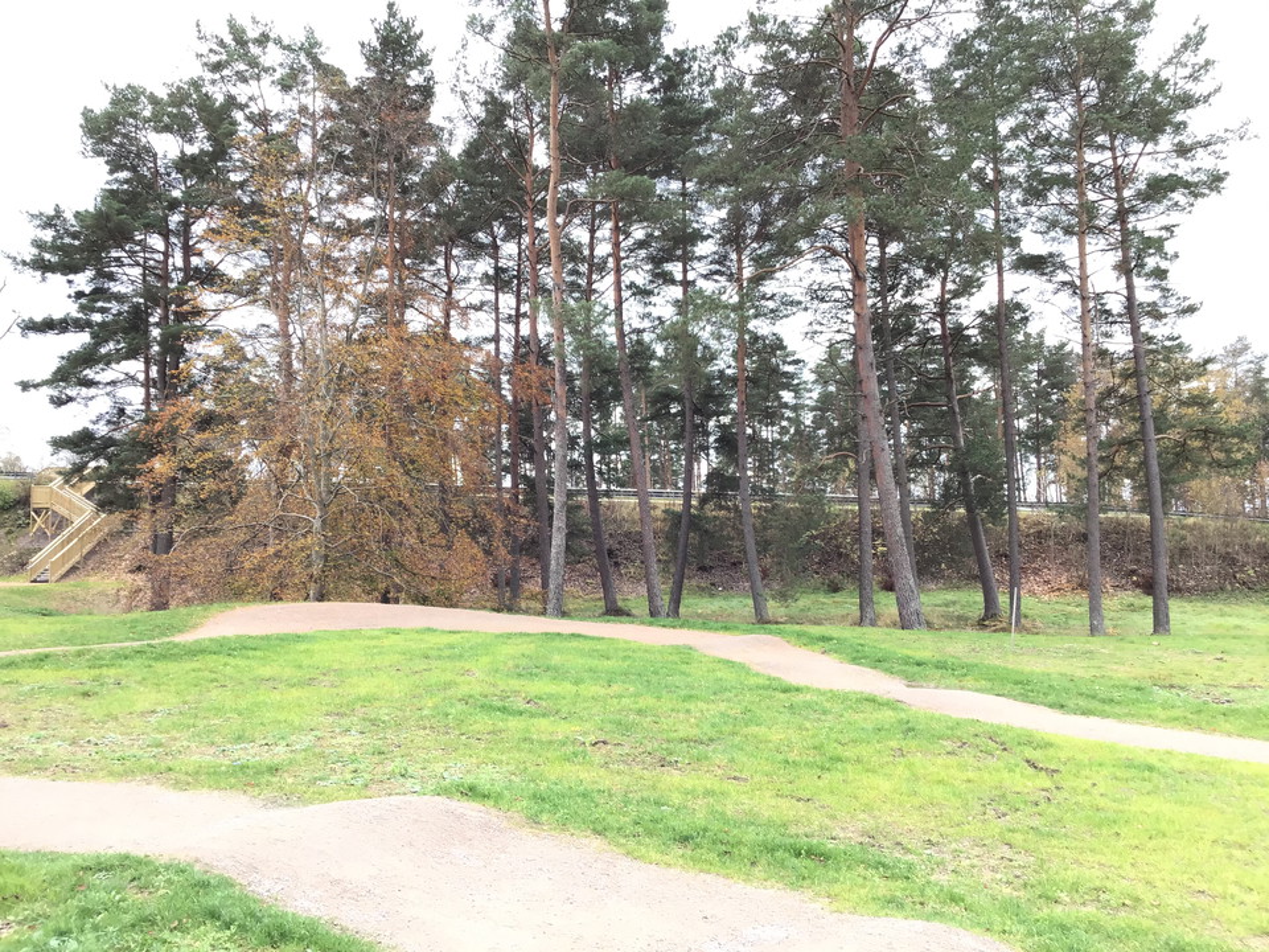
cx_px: 634
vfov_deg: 45.4
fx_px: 1136
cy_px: 476
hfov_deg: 58.4
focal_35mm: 31
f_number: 2.4
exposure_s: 1/100
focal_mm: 3.3
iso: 32
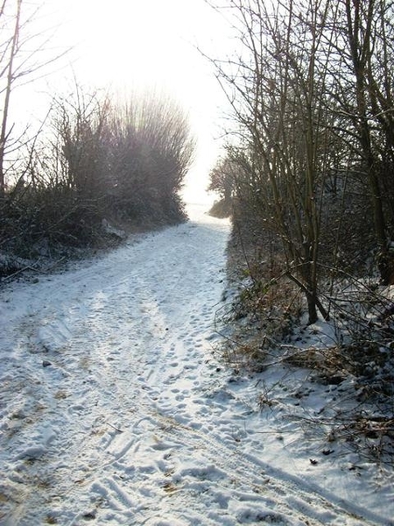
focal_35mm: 32
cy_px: 263
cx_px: 197
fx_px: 486
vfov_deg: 56.8
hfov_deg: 44.2
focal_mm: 5.7
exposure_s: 1/200
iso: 80
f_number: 8.8
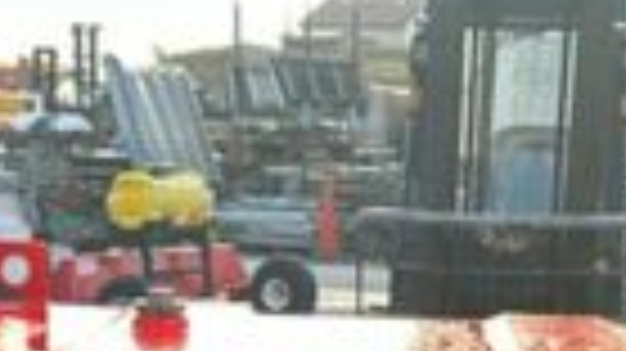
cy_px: 639
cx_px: 351
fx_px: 1875
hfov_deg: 19.0
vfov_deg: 10.1
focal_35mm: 113
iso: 80
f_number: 1.78
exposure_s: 1/253
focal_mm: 6.86
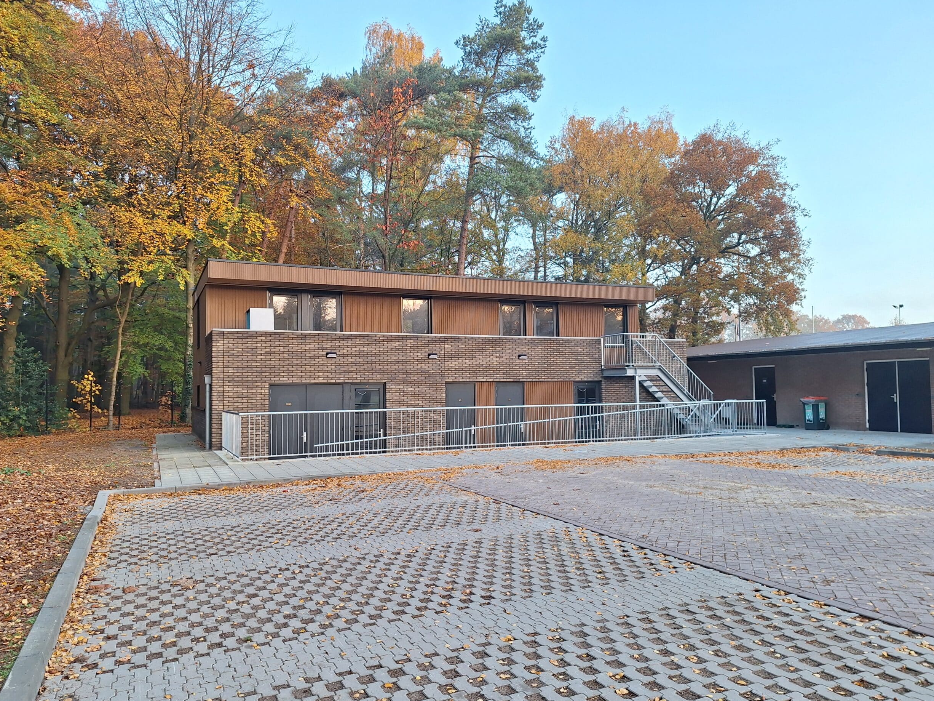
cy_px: 364
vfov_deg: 56.8
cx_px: 460
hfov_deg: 71.6
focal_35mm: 24
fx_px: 648
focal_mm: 5.54
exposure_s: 1/113
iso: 40
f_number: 1.8
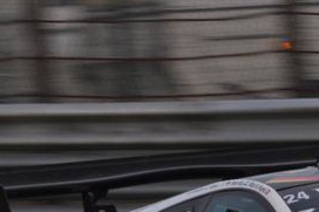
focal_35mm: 1322
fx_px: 11707
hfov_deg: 1.6
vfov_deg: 1.0
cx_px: 371
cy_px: 307
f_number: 20
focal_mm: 300
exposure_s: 1/200
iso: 320
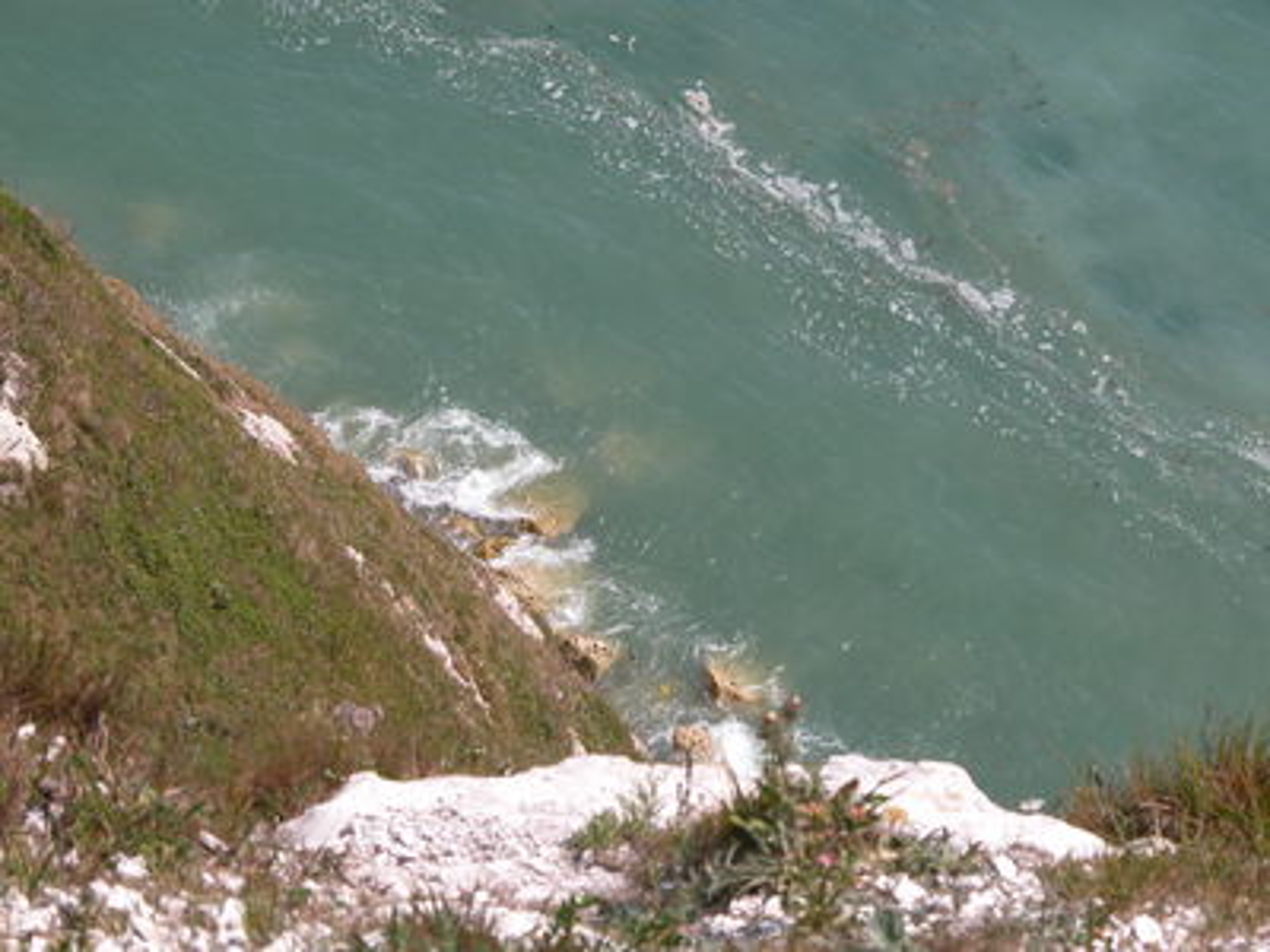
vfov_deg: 11.9
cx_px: 635
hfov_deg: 15.8
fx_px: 4586
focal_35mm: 125
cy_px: 476
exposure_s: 1/570
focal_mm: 31.9
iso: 100
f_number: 5.4
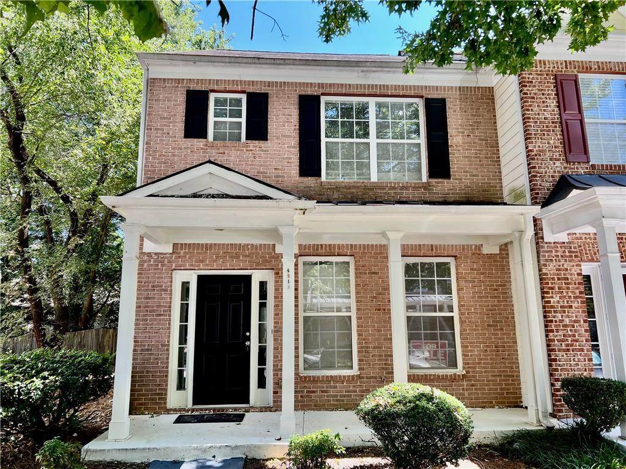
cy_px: 234
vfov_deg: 53.1
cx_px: 313
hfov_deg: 67.3
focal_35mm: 26
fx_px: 470
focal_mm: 5.7
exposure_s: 1/367
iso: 50
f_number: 1.5
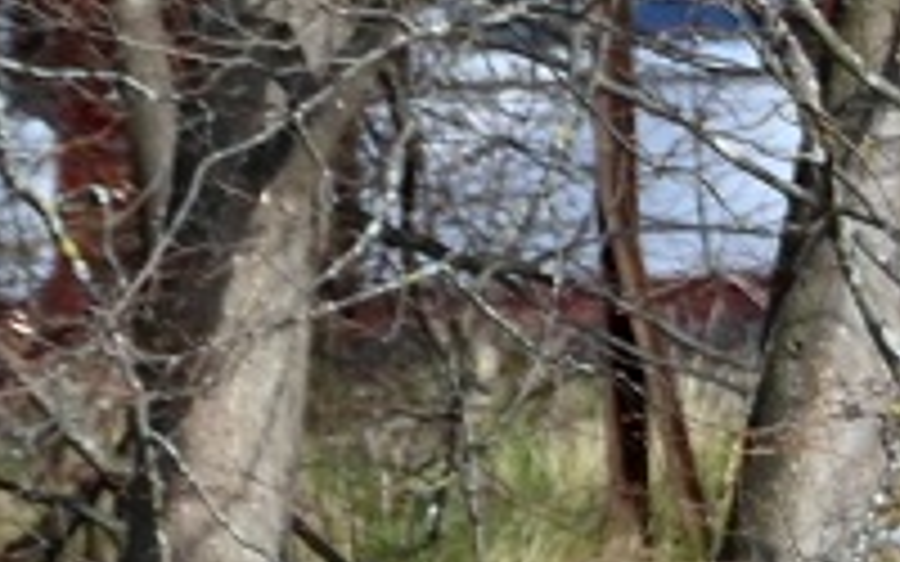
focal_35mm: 1989
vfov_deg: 0.7
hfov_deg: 1.1
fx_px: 48786
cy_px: 2030
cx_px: 3204
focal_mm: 260
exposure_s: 1/1000
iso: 360
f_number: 5.6
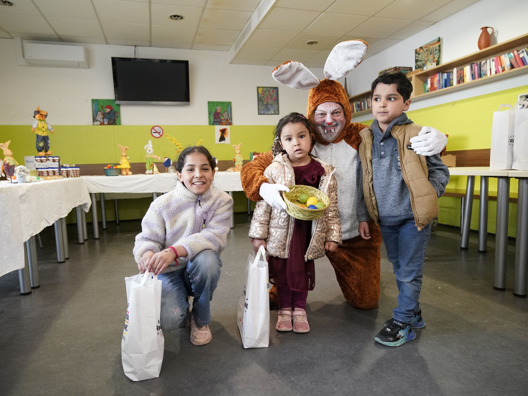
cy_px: 198
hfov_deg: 73.9
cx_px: 253
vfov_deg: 58.9
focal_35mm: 23
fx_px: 351
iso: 6400
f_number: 3.2
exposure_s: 1/320
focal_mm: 21
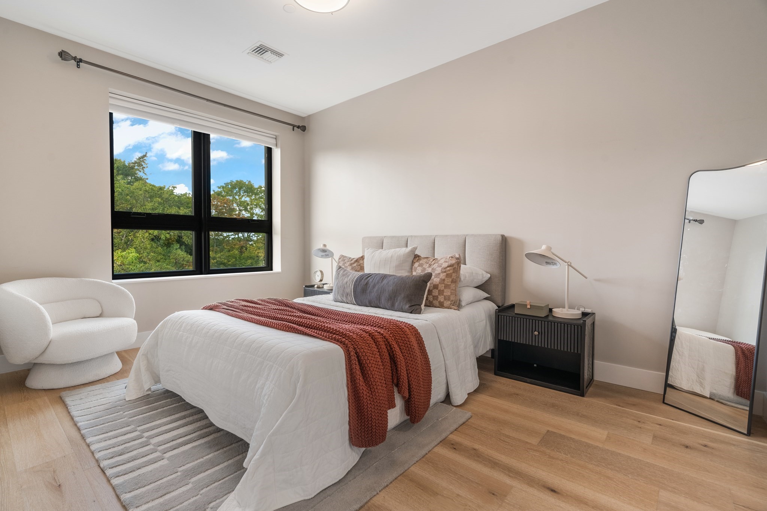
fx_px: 341
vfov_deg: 73.7
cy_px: 256
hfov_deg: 96.7
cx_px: 384
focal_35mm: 16
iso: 200
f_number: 8
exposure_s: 1.3
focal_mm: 16
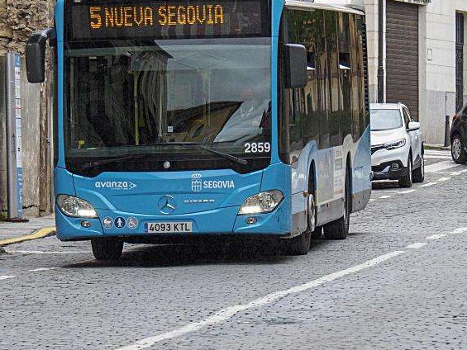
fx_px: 4129
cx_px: 192
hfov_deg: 6.5
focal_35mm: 306
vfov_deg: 4.9
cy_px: 140
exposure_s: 1/800
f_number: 5.5
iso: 800
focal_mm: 80
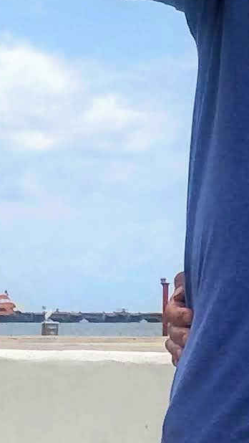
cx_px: 637
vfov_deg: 10.8
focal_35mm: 199
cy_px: 70
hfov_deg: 5.8
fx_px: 2334
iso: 20
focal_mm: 3.99
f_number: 1.8
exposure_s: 1/2525
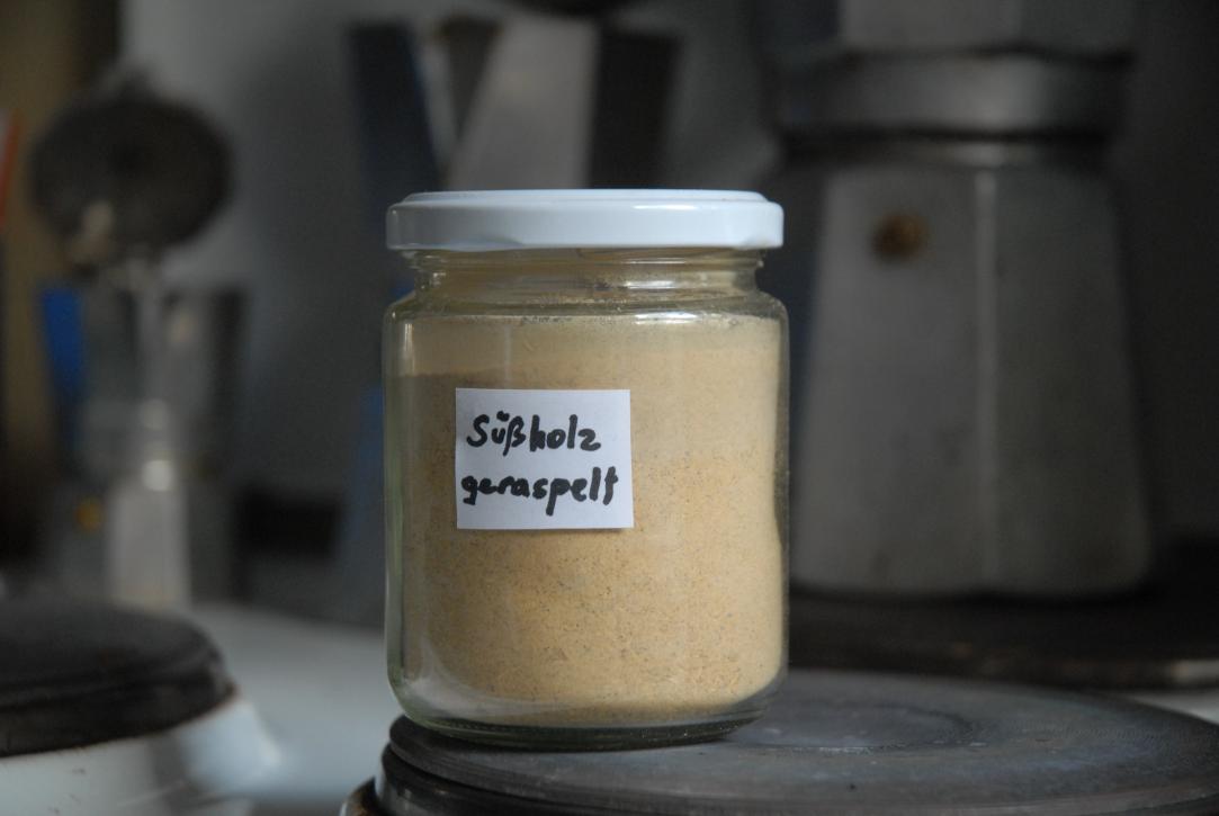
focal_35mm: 105
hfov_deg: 19.4
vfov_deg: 13.1
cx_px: 610
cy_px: 408
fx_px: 3560
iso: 640
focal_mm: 70
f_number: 4.5
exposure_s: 1/60
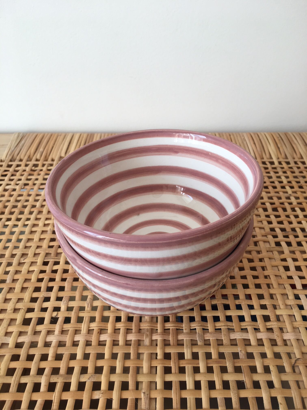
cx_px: 154
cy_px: 205
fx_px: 343
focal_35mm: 29
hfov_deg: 48.2
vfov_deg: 61.7
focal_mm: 4.15
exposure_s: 1/50
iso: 32
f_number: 2.2
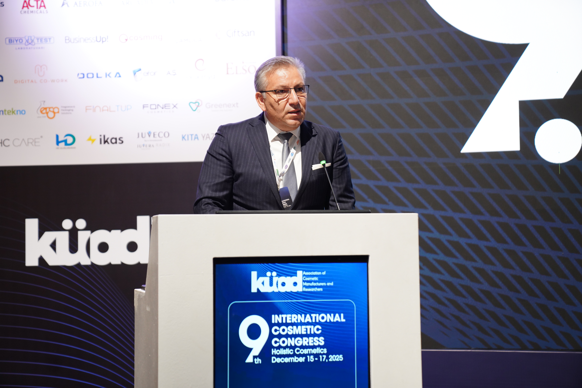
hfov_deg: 28.8
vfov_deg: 19.5
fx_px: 1132
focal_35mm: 70
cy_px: 194
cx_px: 291
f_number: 2.8
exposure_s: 1/200
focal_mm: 70
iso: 1000
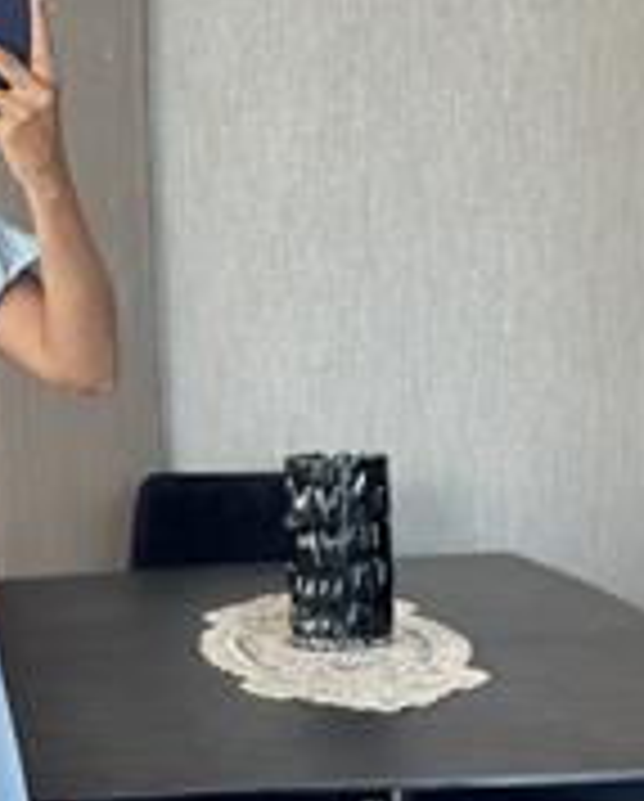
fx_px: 3161
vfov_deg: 14.3
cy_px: 724
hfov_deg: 11.4
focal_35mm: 133
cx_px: -149
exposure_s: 1/107
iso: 125
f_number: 1.78
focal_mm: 6.86
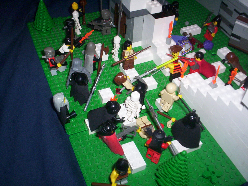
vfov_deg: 37.7
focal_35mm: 38
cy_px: 93
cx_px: 124
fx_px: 272
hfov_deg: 49.0
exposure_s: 1/60
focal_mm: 4.99
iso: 140
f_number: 4.5
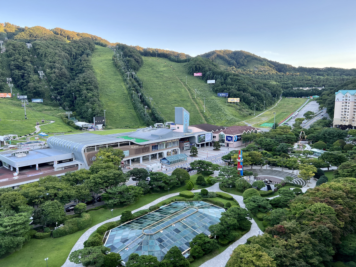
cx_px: 178
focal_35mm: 26
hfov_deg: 67.3
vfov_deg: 53.1
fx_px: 267
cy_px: 134
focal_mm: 5.7
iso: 50
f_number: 1.5
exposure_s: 1/180
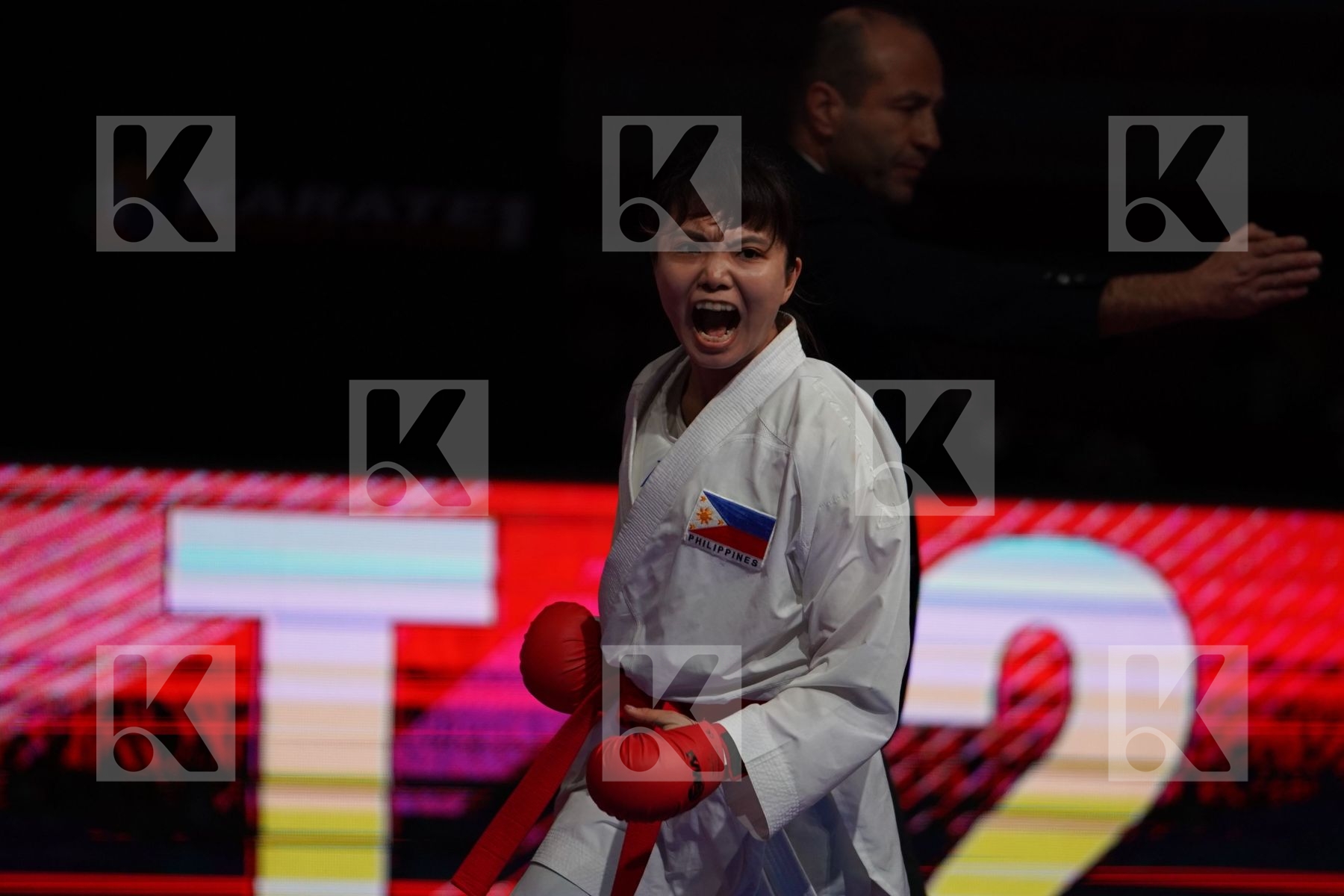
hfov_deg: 6.9
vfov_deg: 4.6
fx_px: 11199
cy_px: 448
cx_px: 672
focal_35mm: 300
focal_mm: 200
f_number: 2.8
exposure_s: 1/1000
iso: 1000
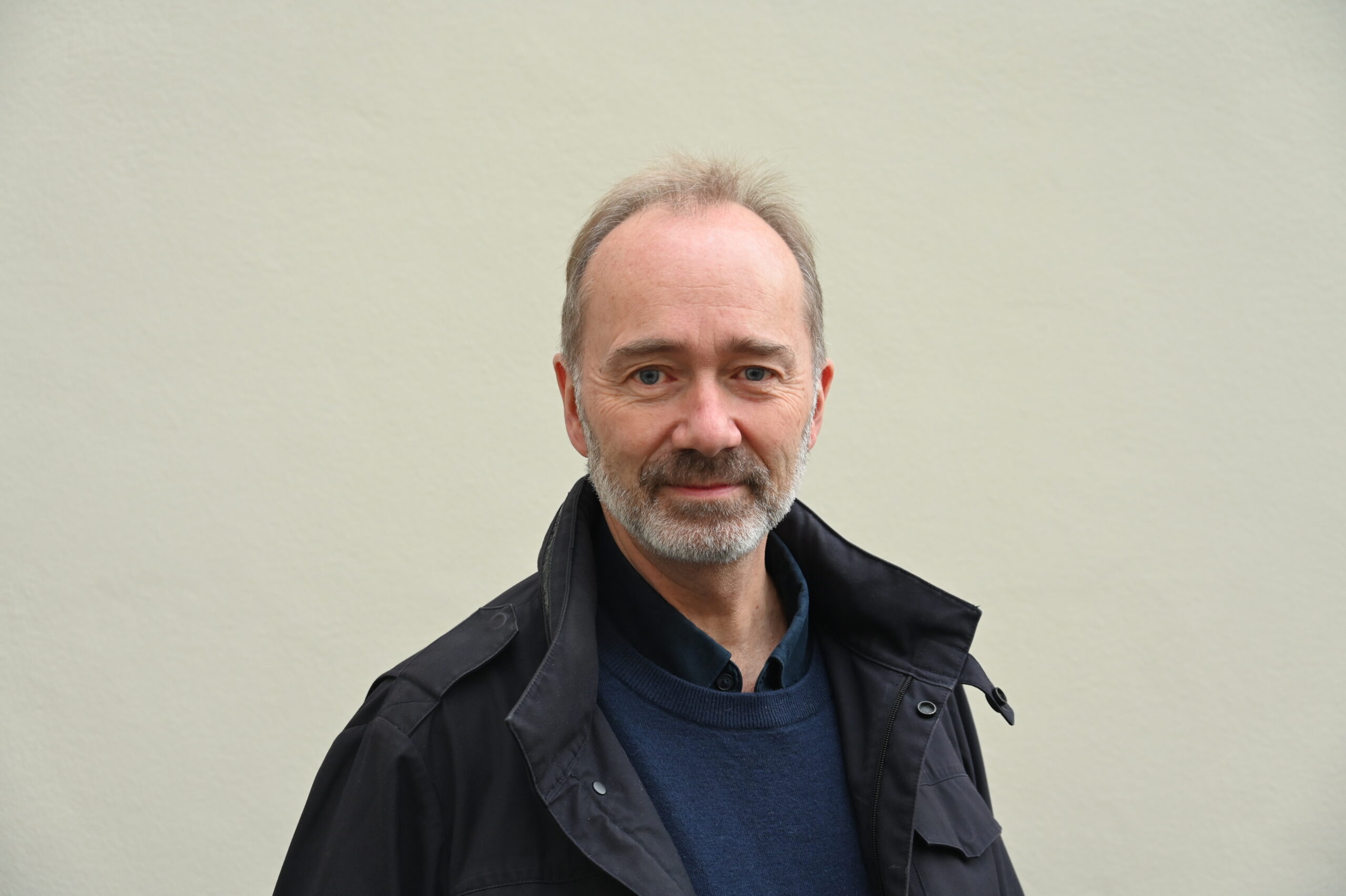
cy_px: 448
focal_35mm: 69
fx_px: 2579
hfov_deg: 29.3
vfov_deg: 19.7
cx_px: 673
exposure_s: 1/125
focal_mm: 69
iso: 1400
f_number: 6
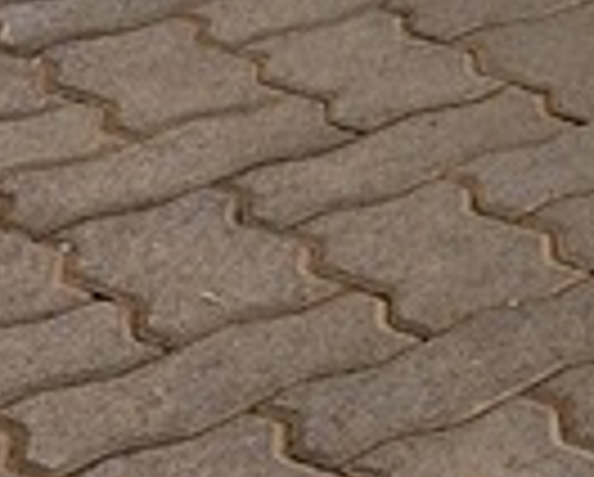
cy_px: -1112
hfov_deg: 8.8
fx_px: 3063
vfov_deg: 7.5
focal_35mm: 174
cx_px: 1854
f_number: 1.7
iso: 25
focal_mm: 6.25
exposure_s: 1/359
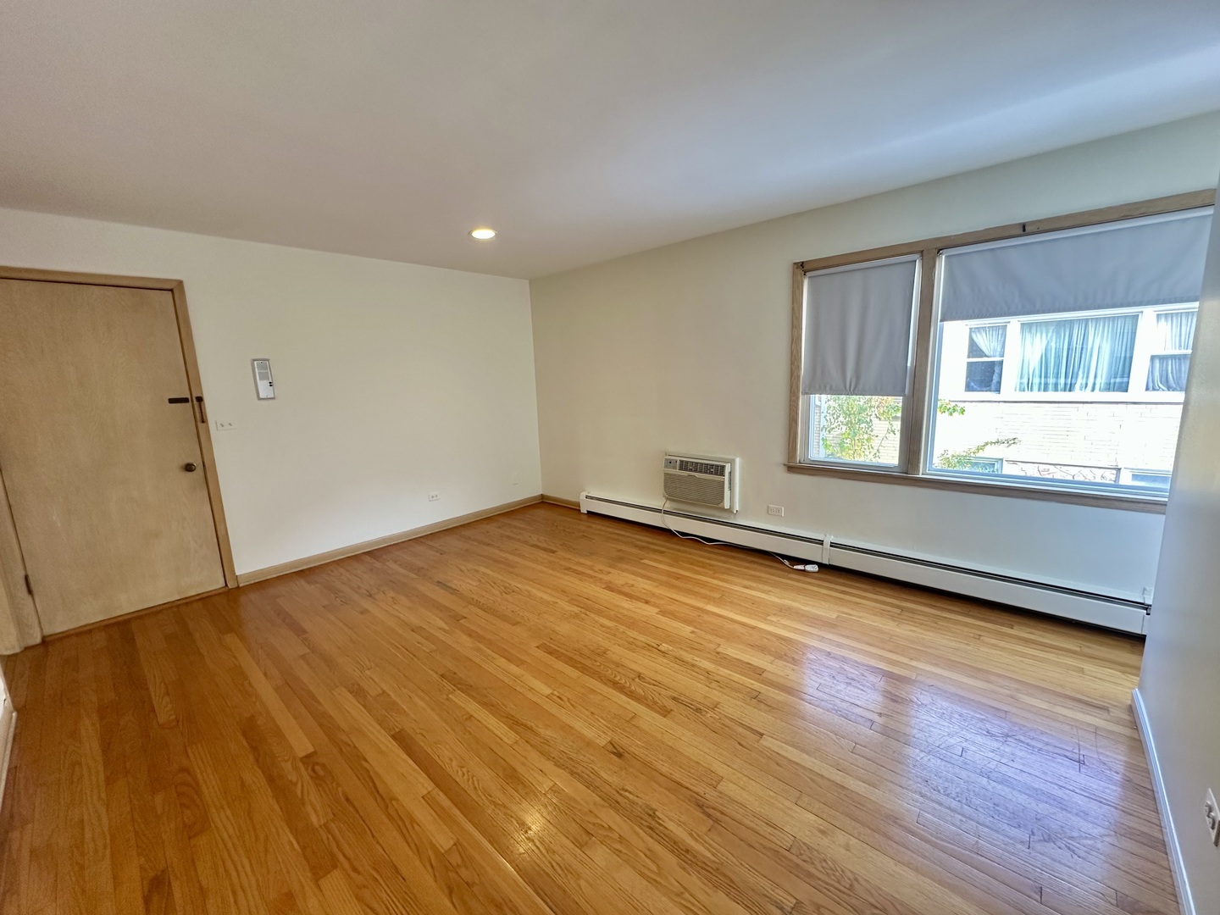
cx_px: 610
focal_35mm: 14
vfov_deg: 85.7
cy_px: 458
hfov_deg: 102.1
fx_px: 493
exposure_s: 1/99
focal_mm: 2.22
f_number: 2.2
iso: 160
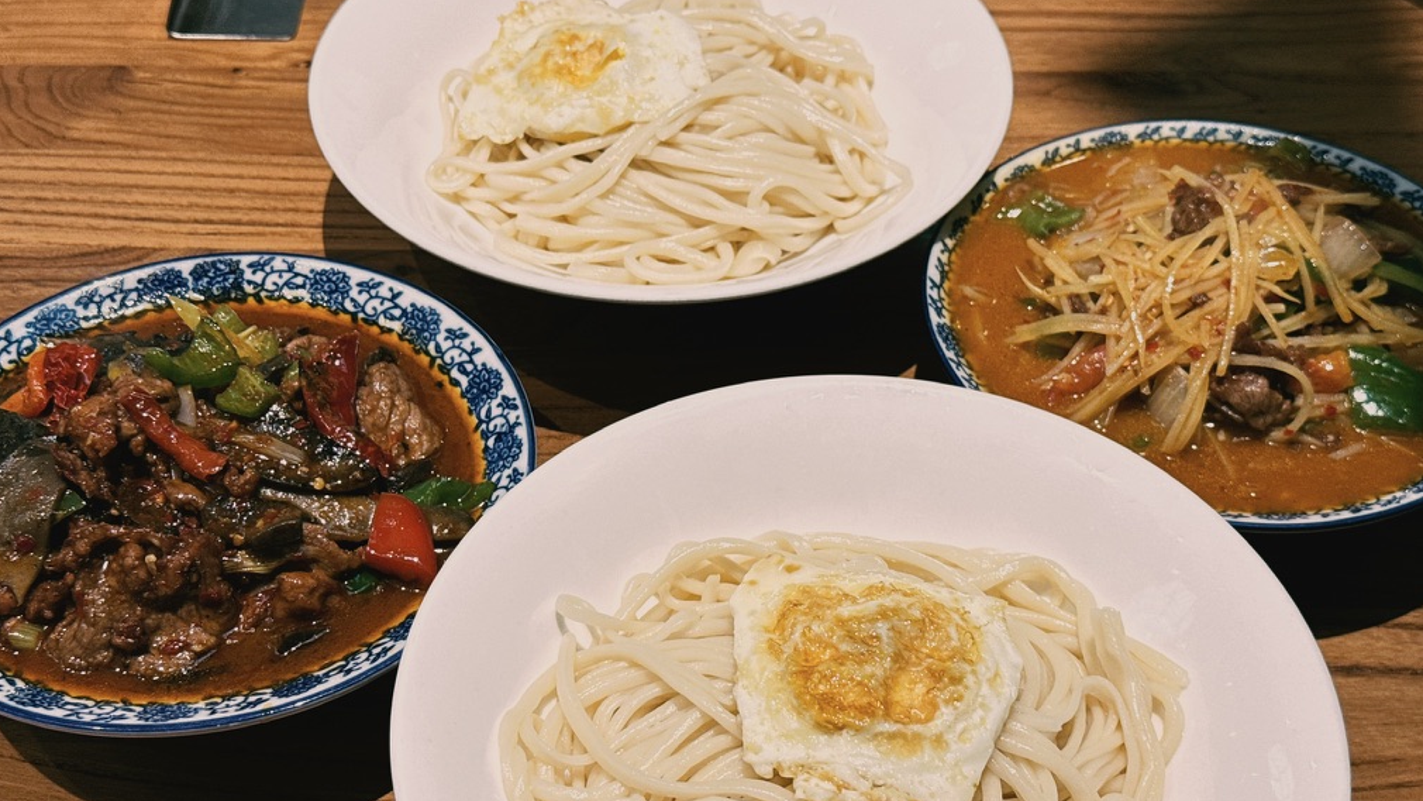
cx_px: 716
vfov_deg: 22.6
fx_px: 2000
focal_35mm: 53
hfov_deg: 39.2
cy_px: 446
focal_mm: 6.76
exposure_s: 1/100
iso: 100
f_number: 1.78
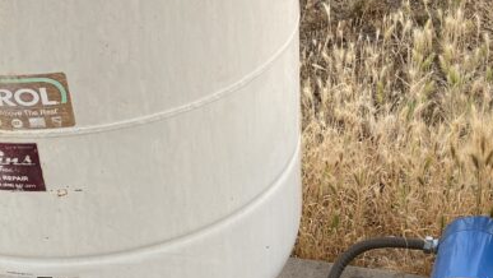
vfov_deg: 16.0
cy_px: 224
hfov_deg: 28.2
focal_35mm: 75
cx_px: 283
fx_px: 981
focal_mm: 4.25
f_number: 1.8
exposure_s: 1/121
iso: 40
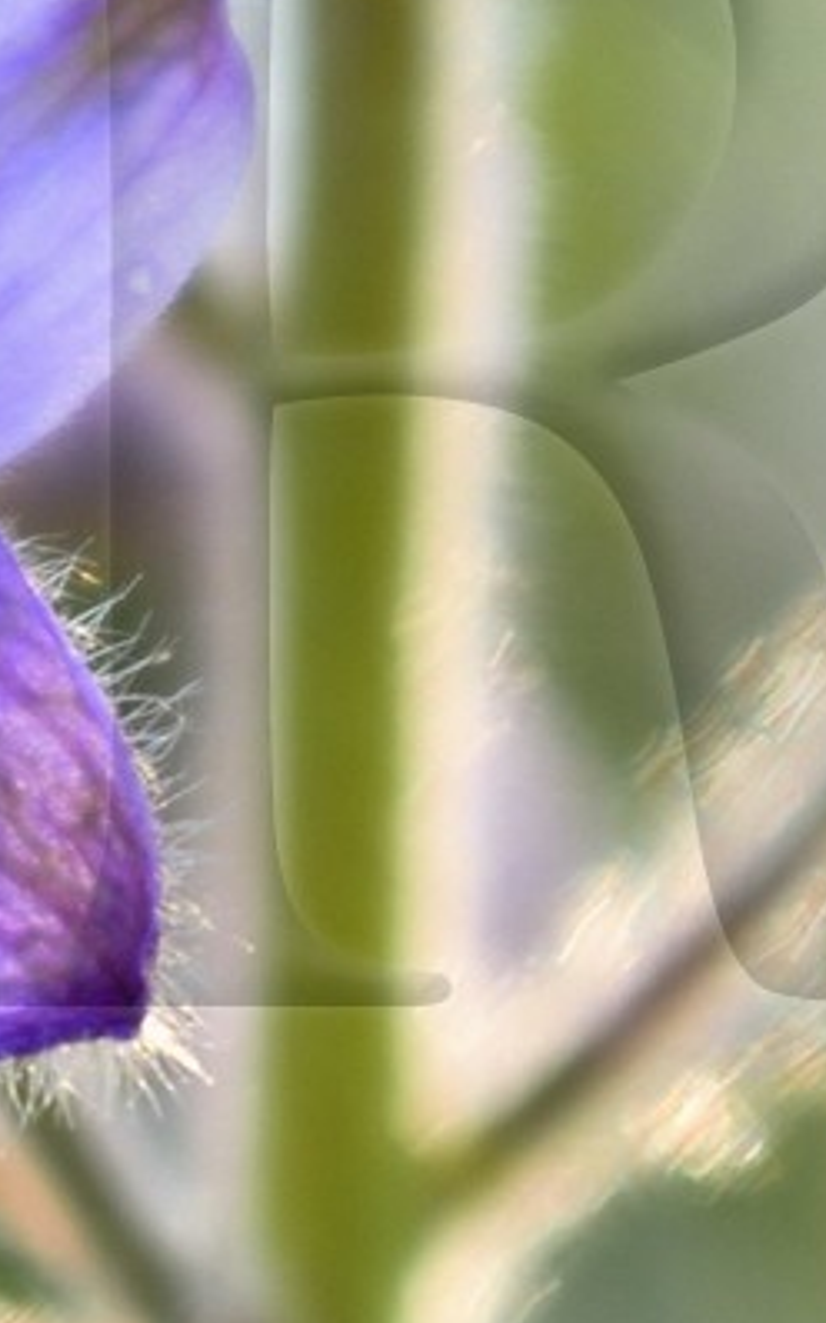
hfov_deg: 3.0
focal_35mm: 431
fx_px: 15529
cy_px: 398
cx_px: 17
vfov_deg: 4.9
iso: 200
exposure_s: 1/200
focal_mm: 70
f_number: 4.5
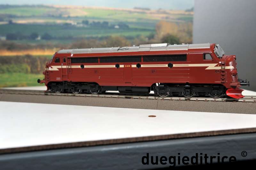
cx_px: 128
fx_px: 249
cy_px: 85
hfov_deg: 54.5
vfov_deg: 37.8
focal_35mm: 35
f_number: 10
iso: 400
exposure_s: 1/60
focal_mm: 35
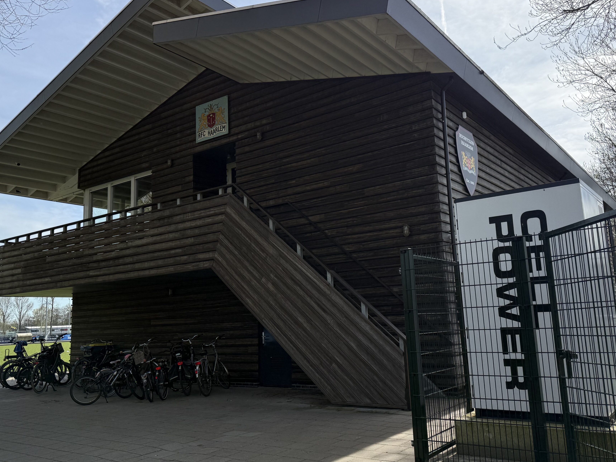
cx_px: 324
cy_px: 221
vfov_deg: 46.8
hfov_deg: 59.9
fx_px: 534
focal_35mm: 30
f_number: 1.78
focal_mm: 6.76
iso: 80
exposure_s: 1/7353
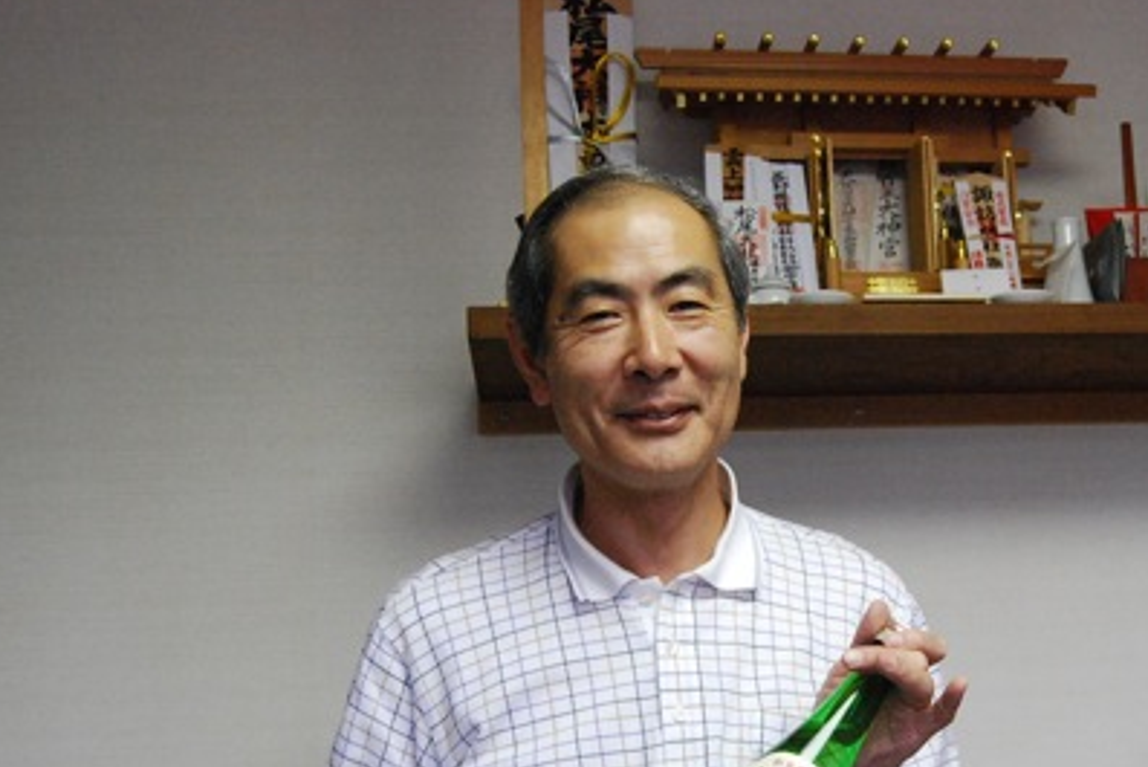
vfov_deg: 22.9
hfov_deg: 33.4
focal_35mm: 59
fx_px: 1882
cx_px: 821
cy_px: 543
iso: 1600
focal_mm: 26
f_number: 5
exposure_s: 1/100
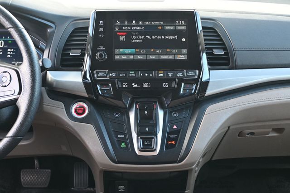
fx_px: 368
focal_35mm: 46
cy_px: 96
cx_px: 145
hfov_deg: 43.0
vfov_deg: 29.4
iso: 900
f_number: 4.8
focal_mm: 30.5
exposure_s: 1/125
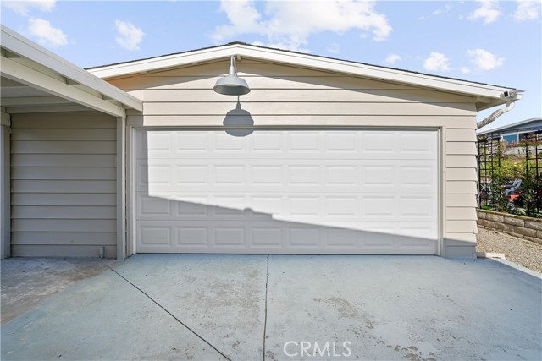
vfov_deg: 72.1
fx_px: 248
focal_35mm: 16
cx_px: 271
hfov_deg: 95.0
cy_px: 180
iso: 100
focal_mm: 16.5
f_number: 9
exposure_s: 1/200
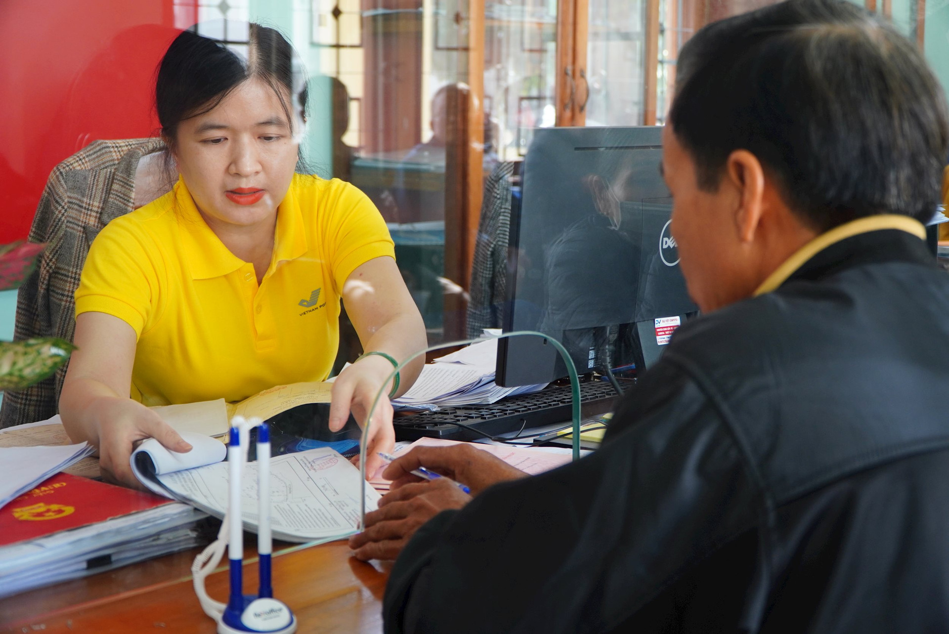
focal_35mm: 52
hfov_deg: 37.8
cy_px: 317
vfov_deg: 25.8
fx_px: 1385
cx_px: 474
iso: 400
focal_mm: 35
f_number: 4
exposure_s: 1/100
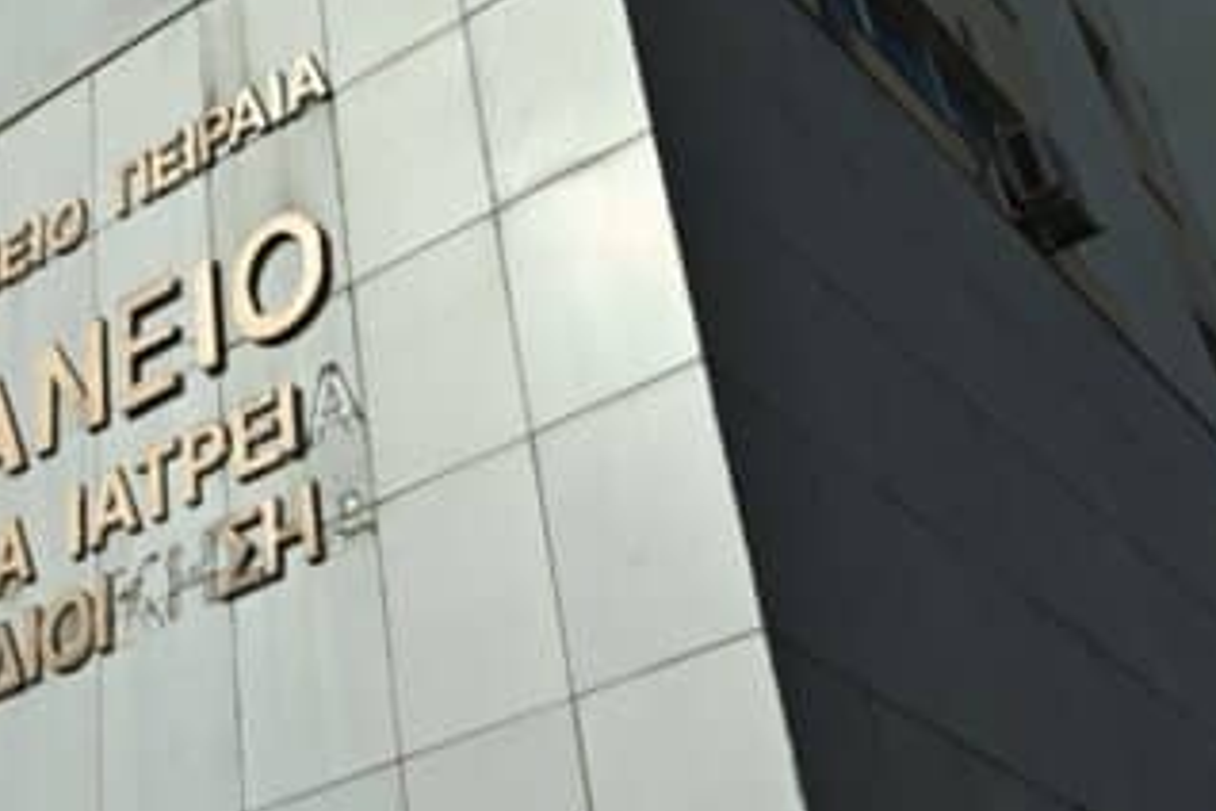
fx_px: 1959
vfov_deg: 23.1
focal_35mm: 58
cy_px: 199
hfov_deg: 33.7
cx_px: 291
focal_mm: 24
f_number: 5
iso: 500
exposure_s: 1/10000
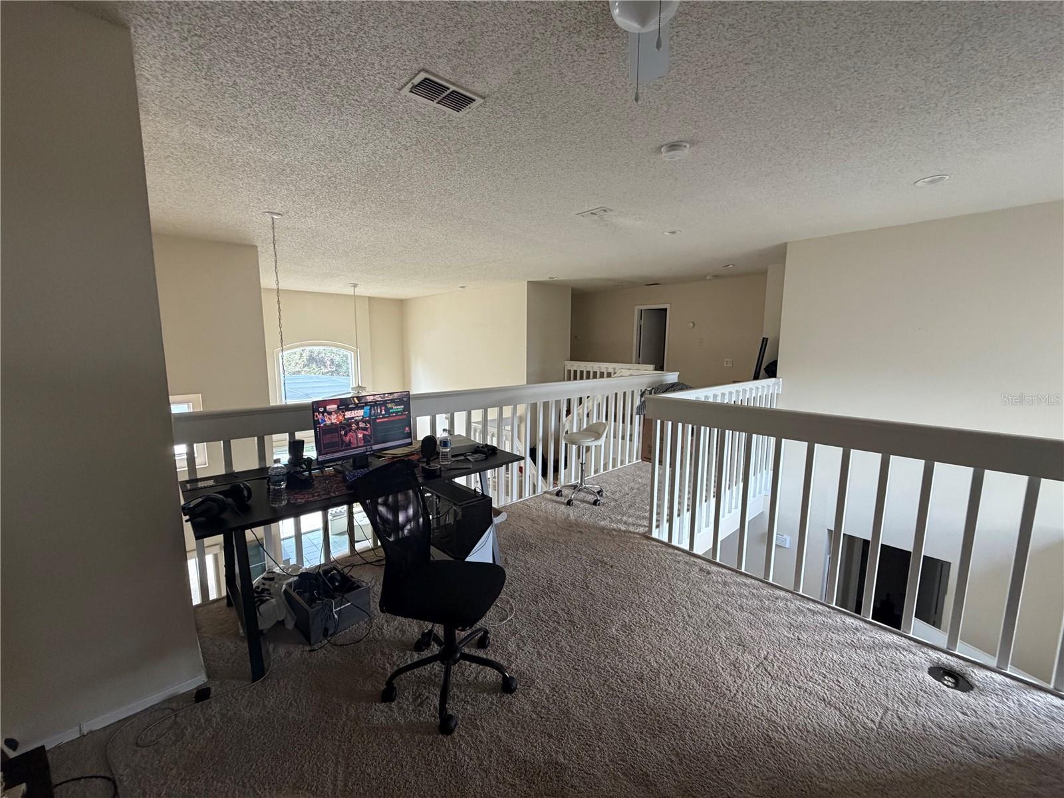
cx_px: 532
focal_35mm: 14
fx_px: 430
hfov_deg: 102.1
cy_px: 399
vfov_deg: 85.7
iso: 320
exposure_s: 1/101
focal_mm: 2.22
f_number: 2.2
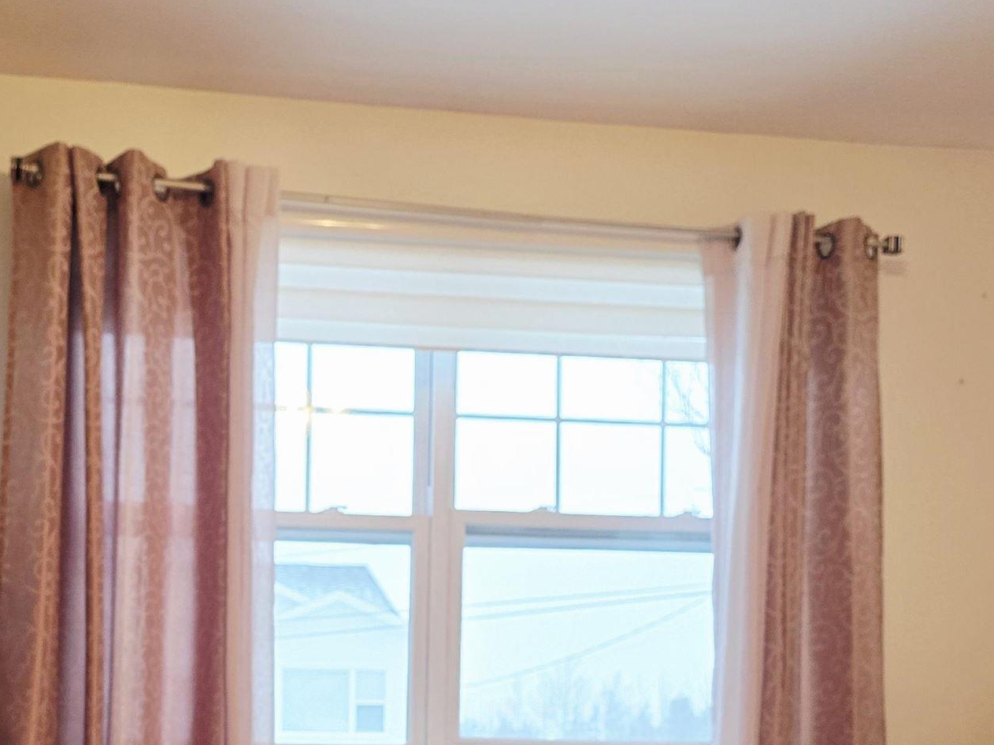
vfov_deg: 24.7
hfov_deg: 33.9
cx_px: 292
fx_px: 1608
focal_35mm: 56
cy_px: 772
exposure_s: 1/120
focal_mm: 6.3
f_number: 1.7
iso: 320
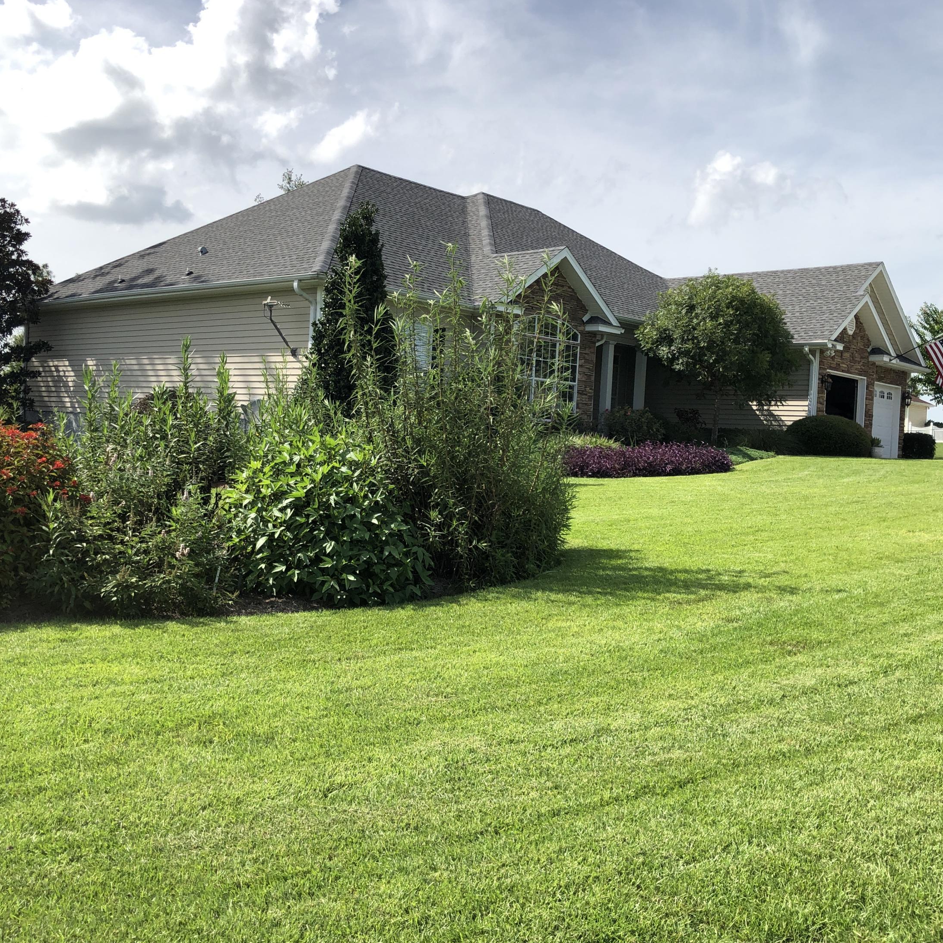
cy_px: 478
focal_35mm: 34
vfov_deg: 48.4
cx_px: 454
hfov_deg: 48.4
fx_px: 1048
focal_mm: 3.99
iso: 20
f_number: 1.8
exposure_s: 1/1845
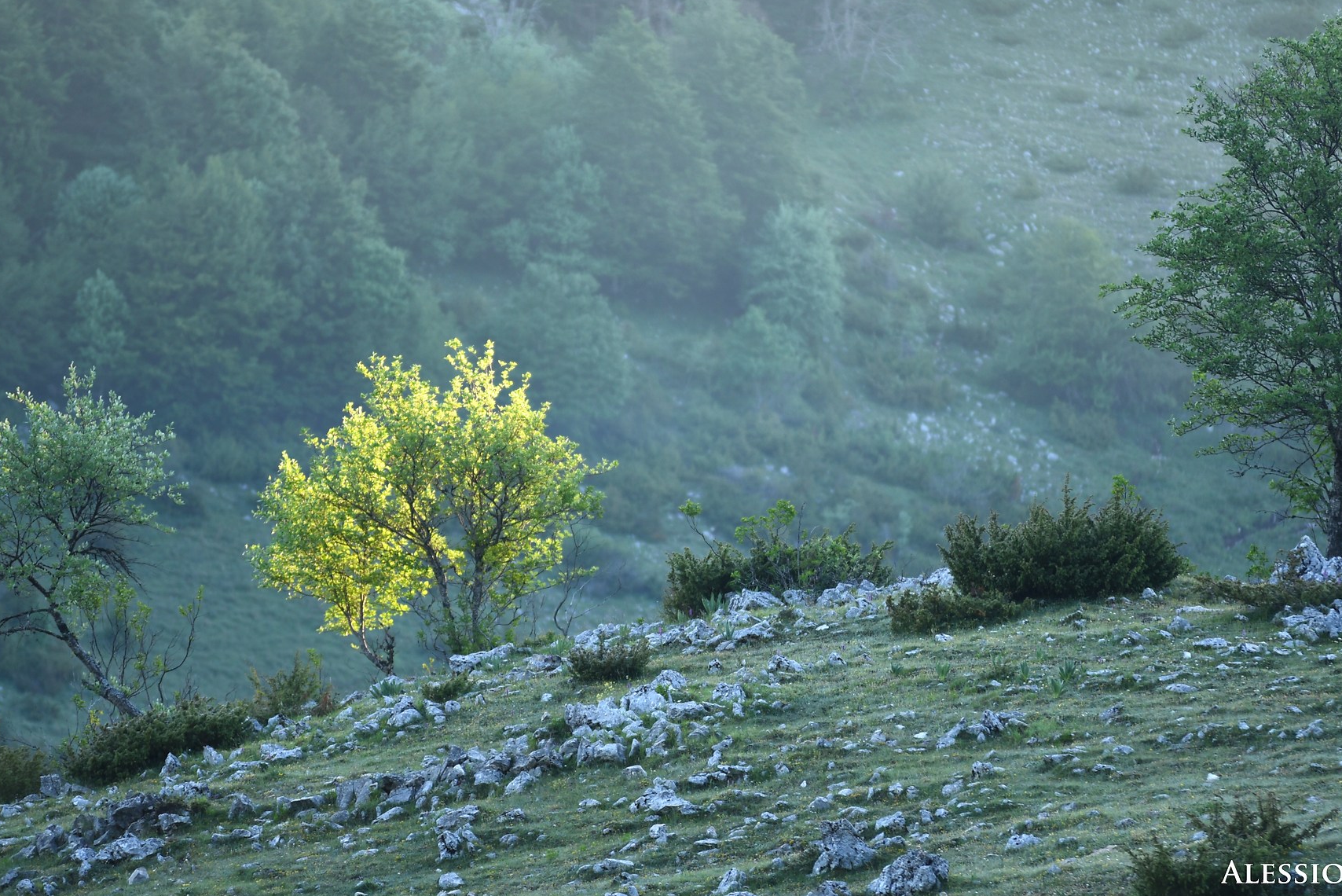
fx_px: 10478
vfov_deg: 4.9
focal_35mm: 281
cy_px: 284
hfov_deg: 7.3
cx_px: 710
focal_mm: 200
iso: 320
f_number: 2.8
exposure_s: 1/320
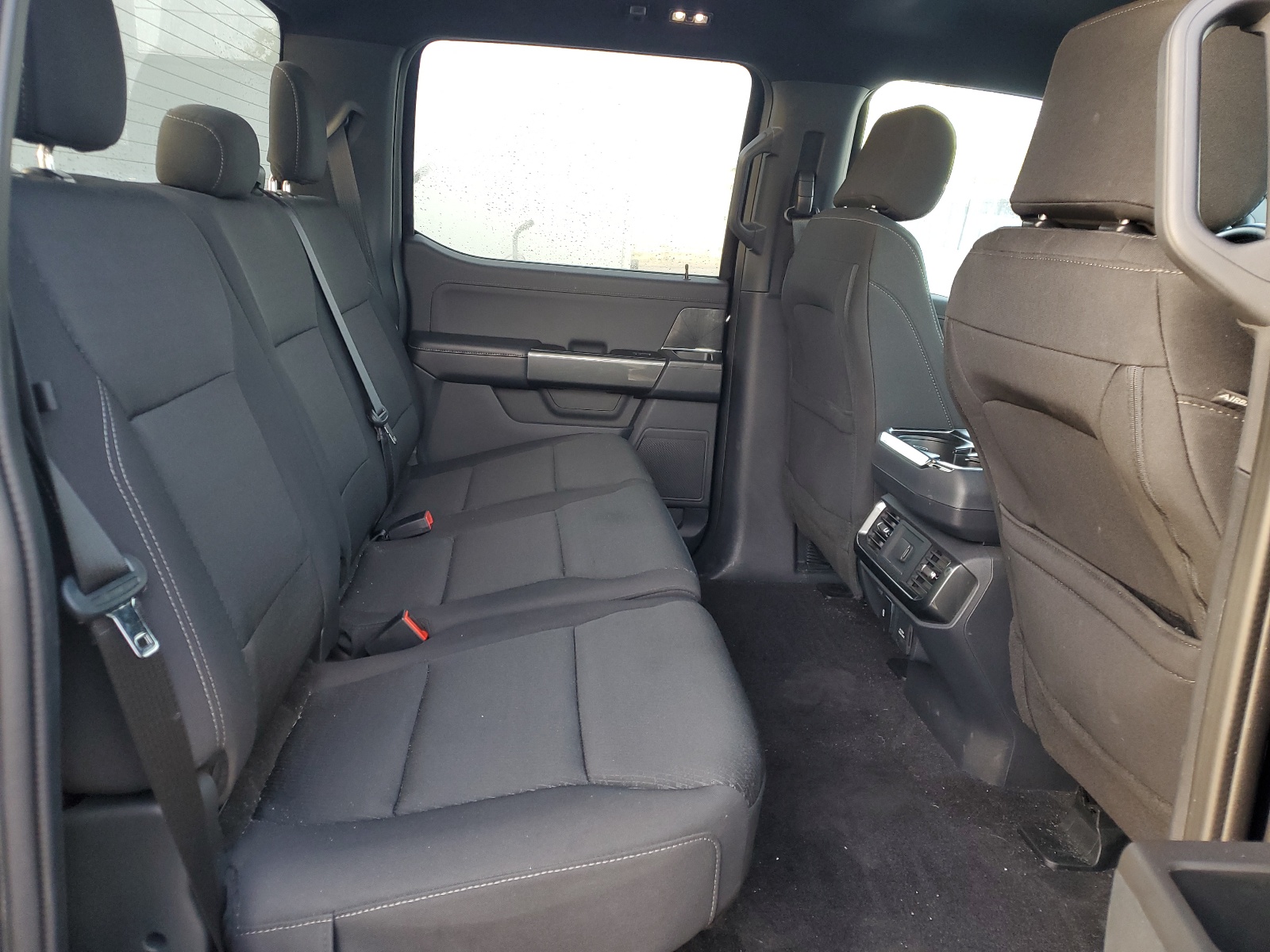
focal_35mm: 26
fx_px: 954
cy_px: 476
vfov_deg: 53.1
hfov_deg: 67.3
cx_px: 635
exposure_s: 1/60.2
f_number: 1.5
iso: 69
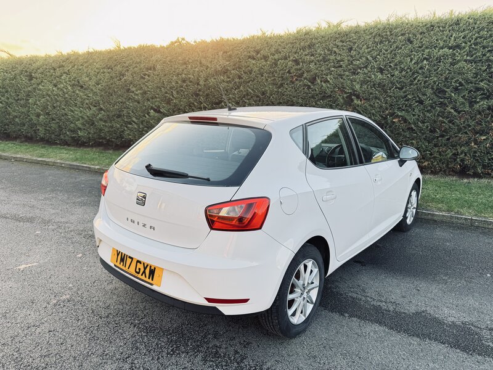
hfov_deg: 71.6
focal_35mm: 24
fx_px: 342
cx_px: 246
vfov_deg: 56.8
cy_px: 185
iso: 80
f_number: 1.78
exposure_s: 1/171
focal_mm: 6.76
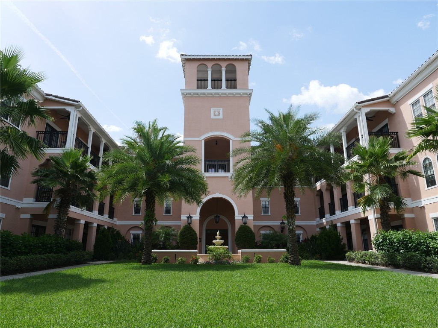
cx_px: 219
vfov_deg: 56.8
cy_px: 164
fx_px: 304
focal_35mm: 24
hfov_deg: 71.6
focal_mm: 12
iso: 200
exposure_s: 1/500
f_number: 5.6
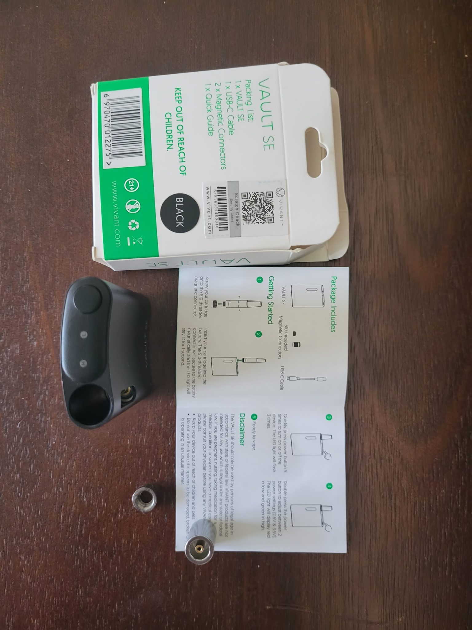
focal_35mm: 26
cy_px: 315
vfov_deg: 67.3
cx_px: 236
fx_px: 473
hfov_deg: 53.1
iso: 640
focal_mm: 5.4
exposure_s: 1/40
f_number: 1.8
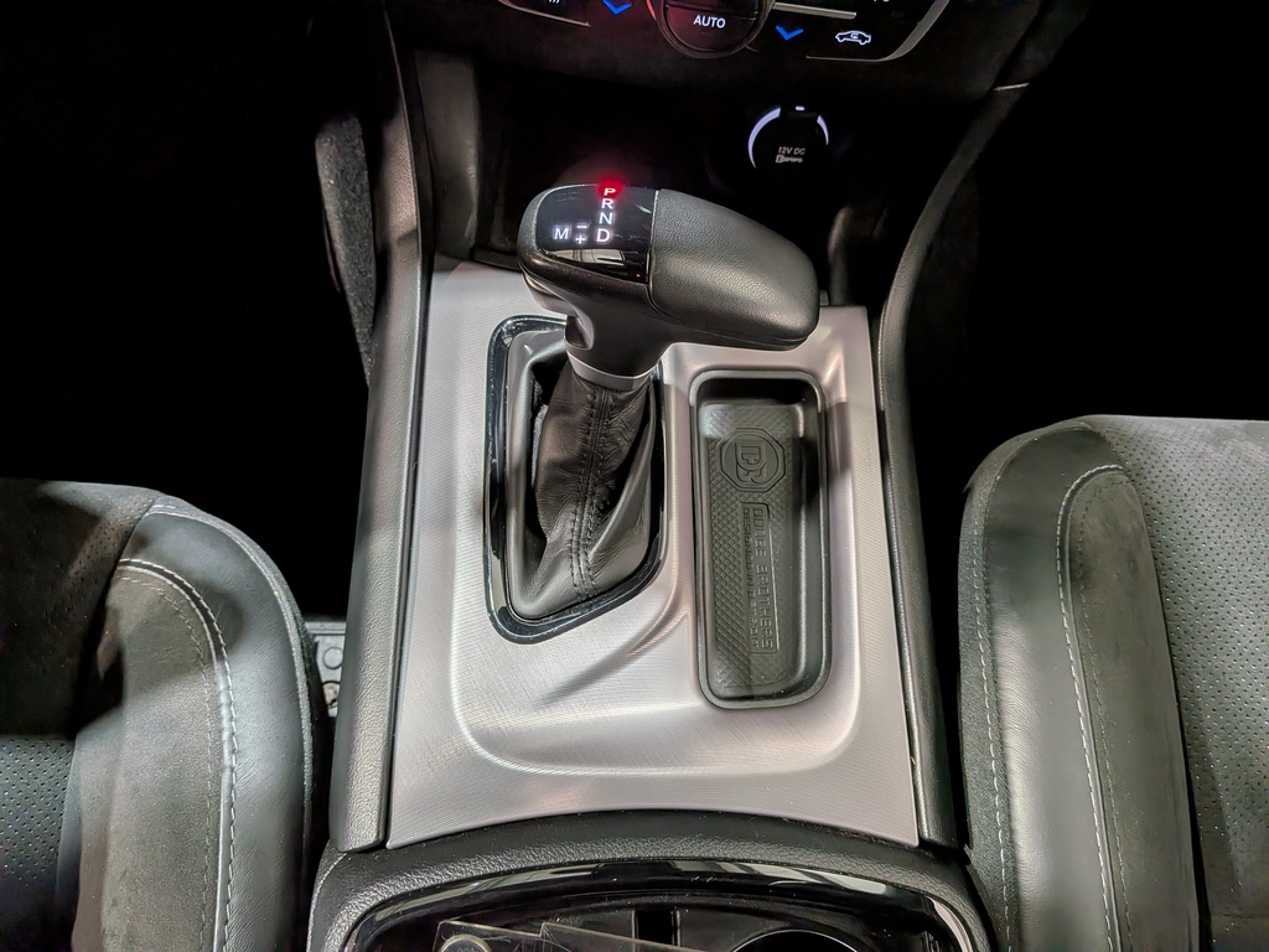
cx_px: 634
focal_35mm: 24
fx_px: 880
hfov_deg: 71.6
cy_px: 476
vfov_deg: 56.8
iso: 48
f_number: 1.7
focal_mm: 4.53
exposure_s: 1/120
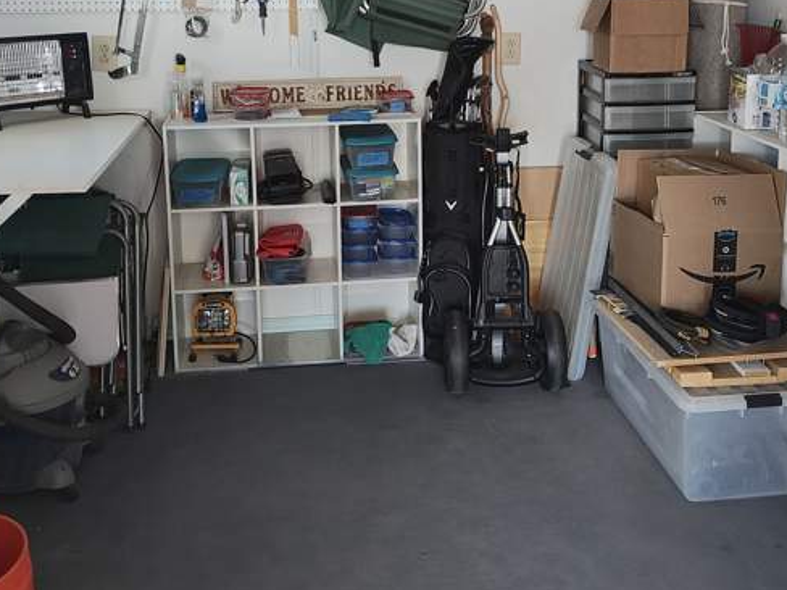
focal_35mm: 41
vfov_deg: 34.2
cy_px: 129
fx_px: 932
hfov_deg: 45.8
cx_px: 392
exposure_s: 1/60.1
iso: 125
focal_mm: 4.15
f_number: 1.5
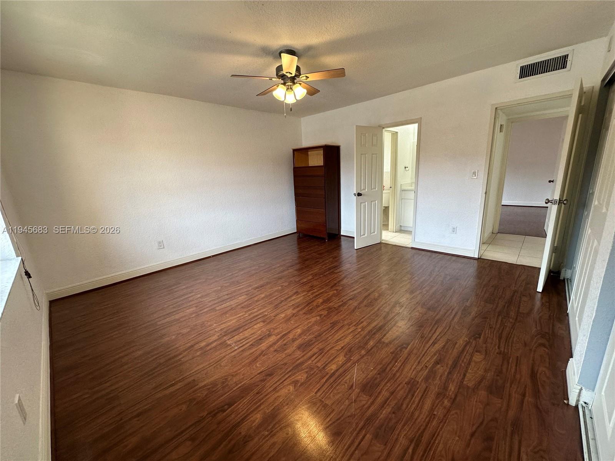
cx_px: 308
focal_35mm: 14
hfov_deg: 102.1
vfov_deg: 85.7
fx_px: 249
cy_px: 230
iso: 160
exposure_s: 1/120
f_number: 2.2
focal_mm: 2.22
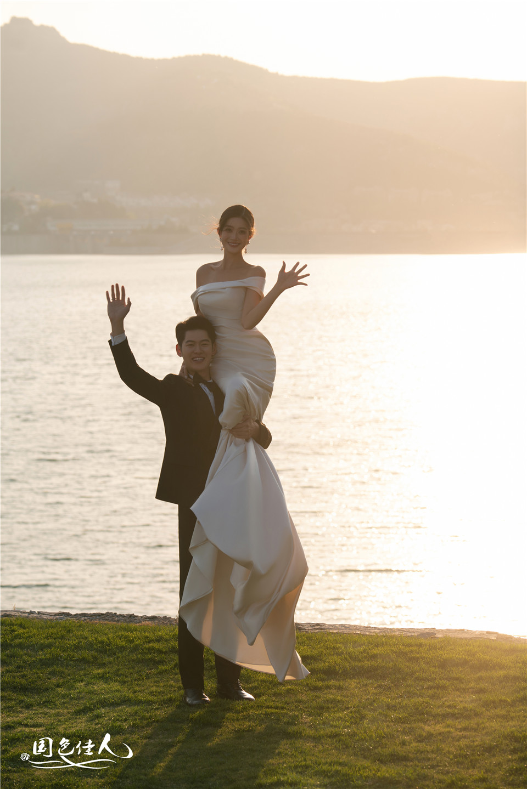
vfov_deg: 18.1
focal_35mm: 113
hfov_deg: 12.1
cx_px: 264
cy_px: 394
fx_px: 2480
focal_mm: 113
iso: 80
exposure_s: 1/320
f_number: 5.6
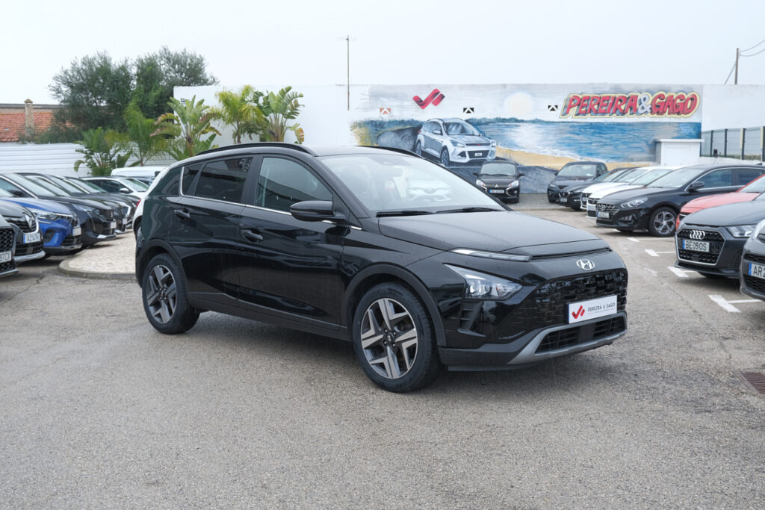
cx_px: 382
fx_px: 808
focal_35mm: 38
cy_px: 255
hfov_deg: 50.7
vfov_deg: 35.1
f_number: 8
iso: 160
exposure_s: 1/60
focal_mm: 25.6
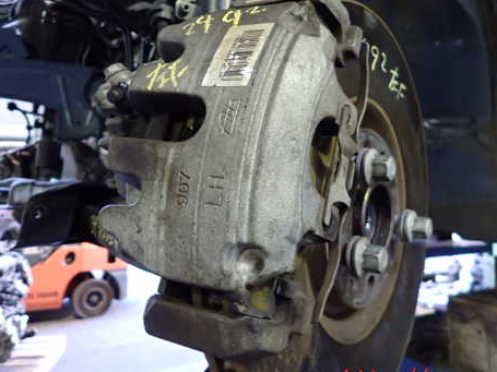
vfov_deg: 42.7
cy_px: 148
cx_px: 263
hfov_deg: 55.3
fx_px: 474
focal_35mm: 33
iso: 800
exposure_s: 1/30
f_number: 2
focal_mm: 4.5
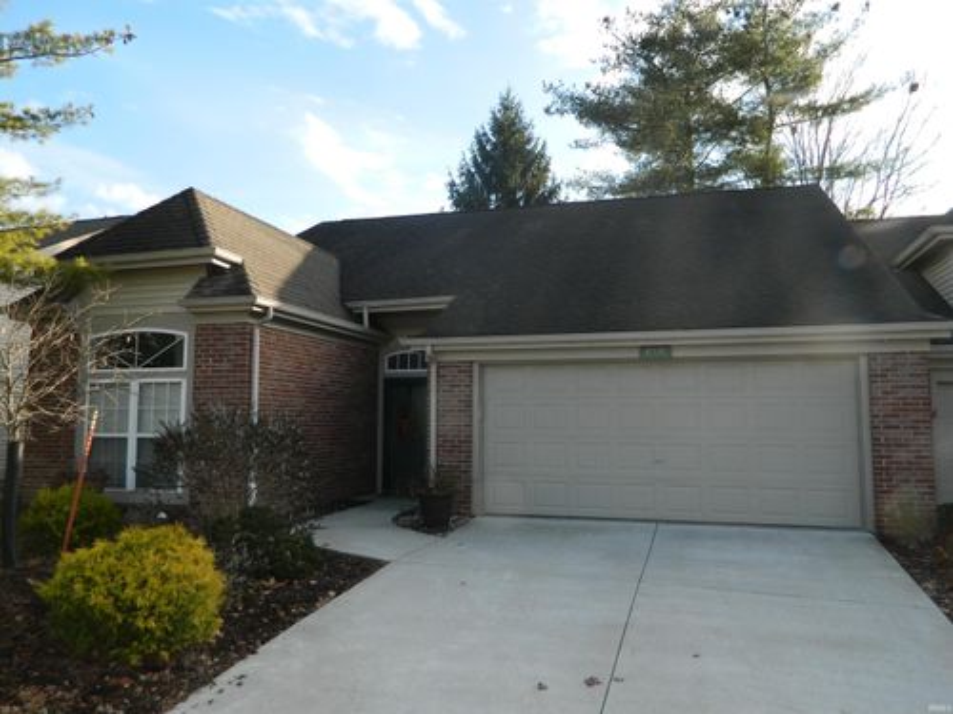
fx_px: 771
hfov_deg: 63.4
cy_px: 357
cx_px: 476
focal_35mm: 28
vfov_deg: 49.7
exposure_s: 1/400
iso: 110
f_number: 3.2
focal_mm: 5.1
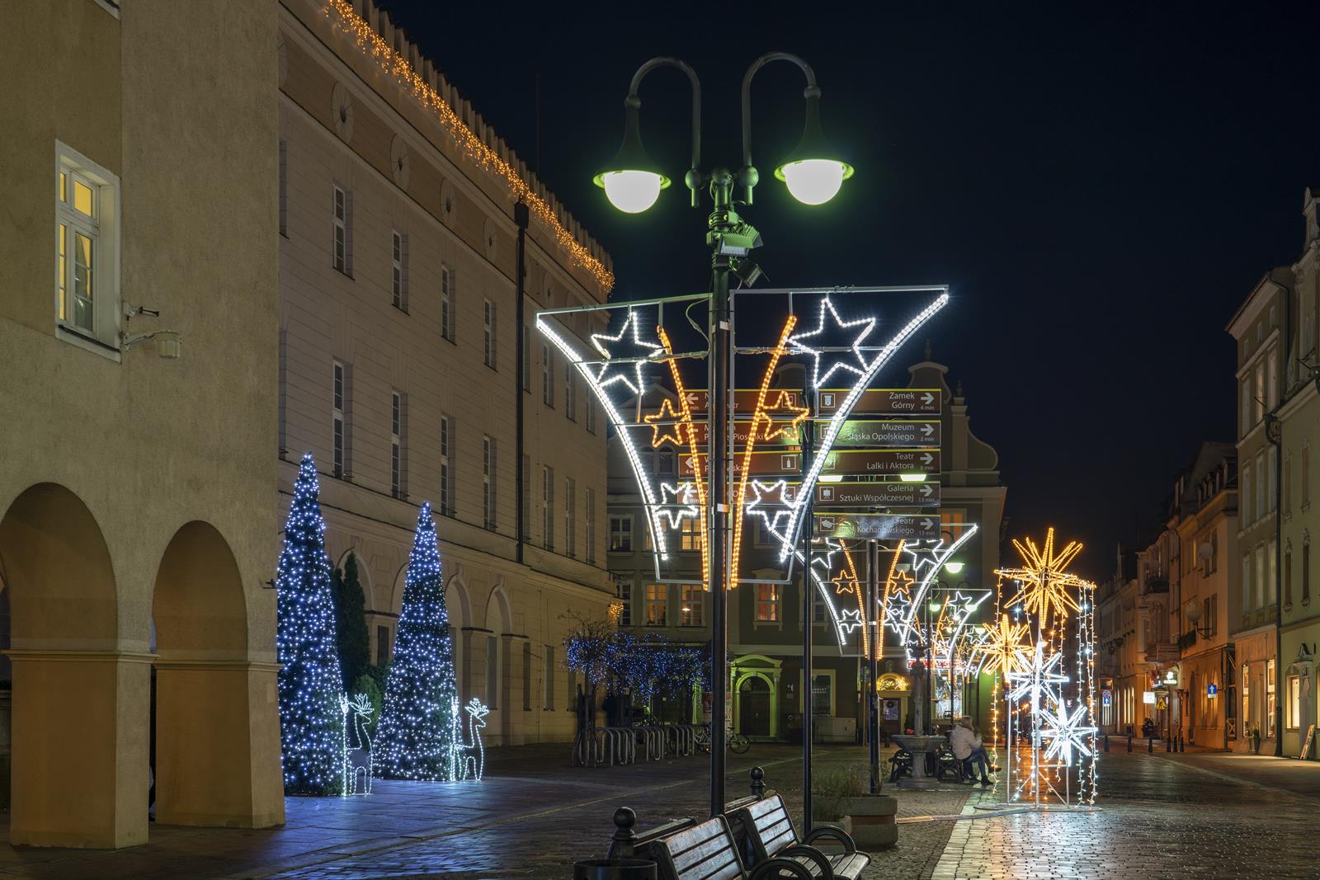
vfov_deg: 28.1
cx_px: 660
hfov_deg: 41.1
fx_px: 1760
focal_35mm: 48
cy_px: 440
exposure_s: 1
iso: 200
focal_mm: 48
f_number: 8
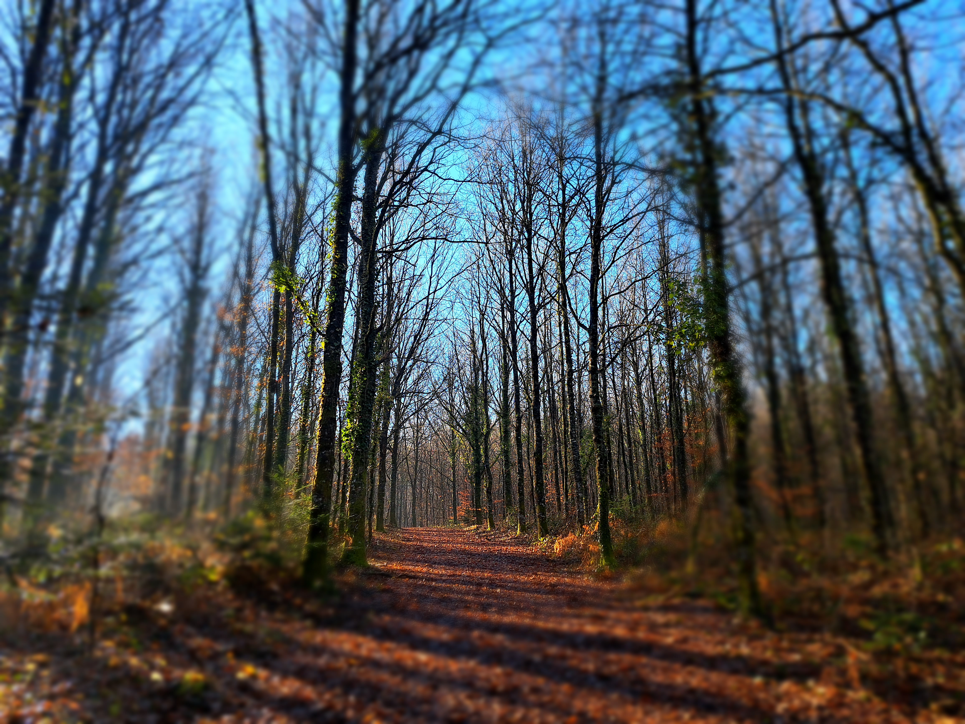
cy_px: 362
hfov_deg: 71.6
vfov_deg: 56.8
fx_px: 669
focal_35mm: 24
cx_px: 482
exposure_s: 1/371
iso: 50
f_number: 1.8
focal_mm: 5.23
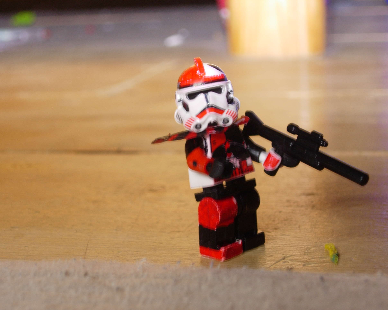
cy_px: 155
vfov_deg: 17.9
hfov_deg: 22.2
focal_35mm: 86
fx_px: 988
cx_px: 201
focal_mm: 17
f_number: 4
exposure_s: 1/5.9
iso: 79
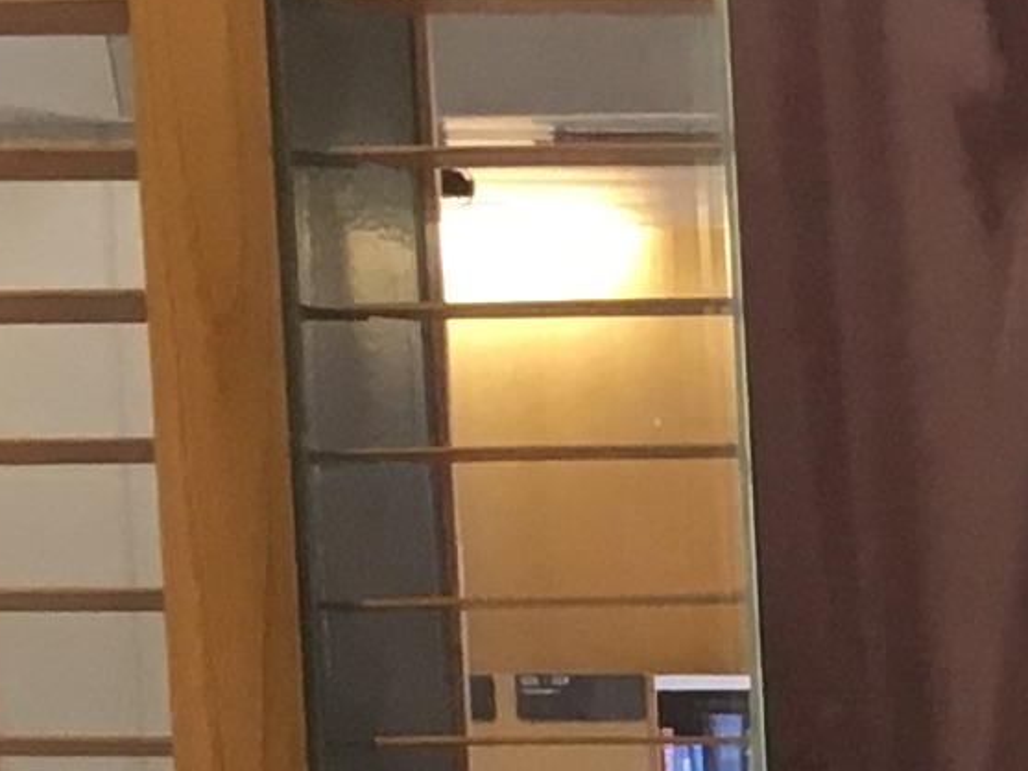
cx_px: 3012
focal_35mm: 210
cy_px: 1465
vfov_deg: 6.9
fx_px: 6238
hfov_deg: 8.1
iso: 80
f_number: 2.2
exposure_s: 1/33
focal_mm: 4.15
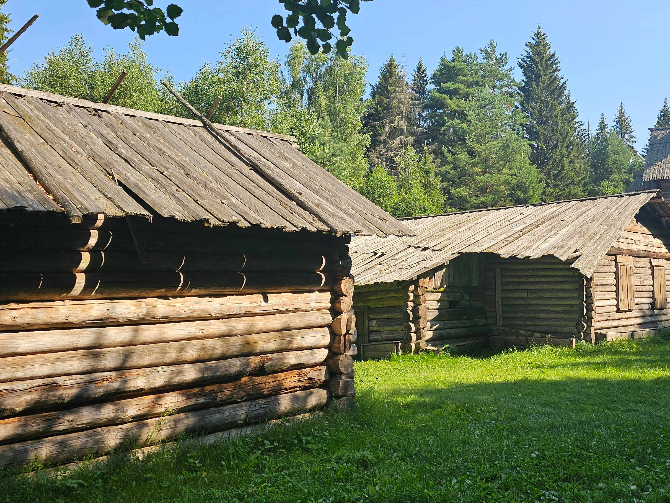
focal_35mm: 38
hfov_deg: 48.1
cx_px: 450
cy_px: 204
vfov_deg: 37.6
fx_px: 736
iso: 10
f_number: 1.7
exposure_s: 1/411
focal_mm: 6.3
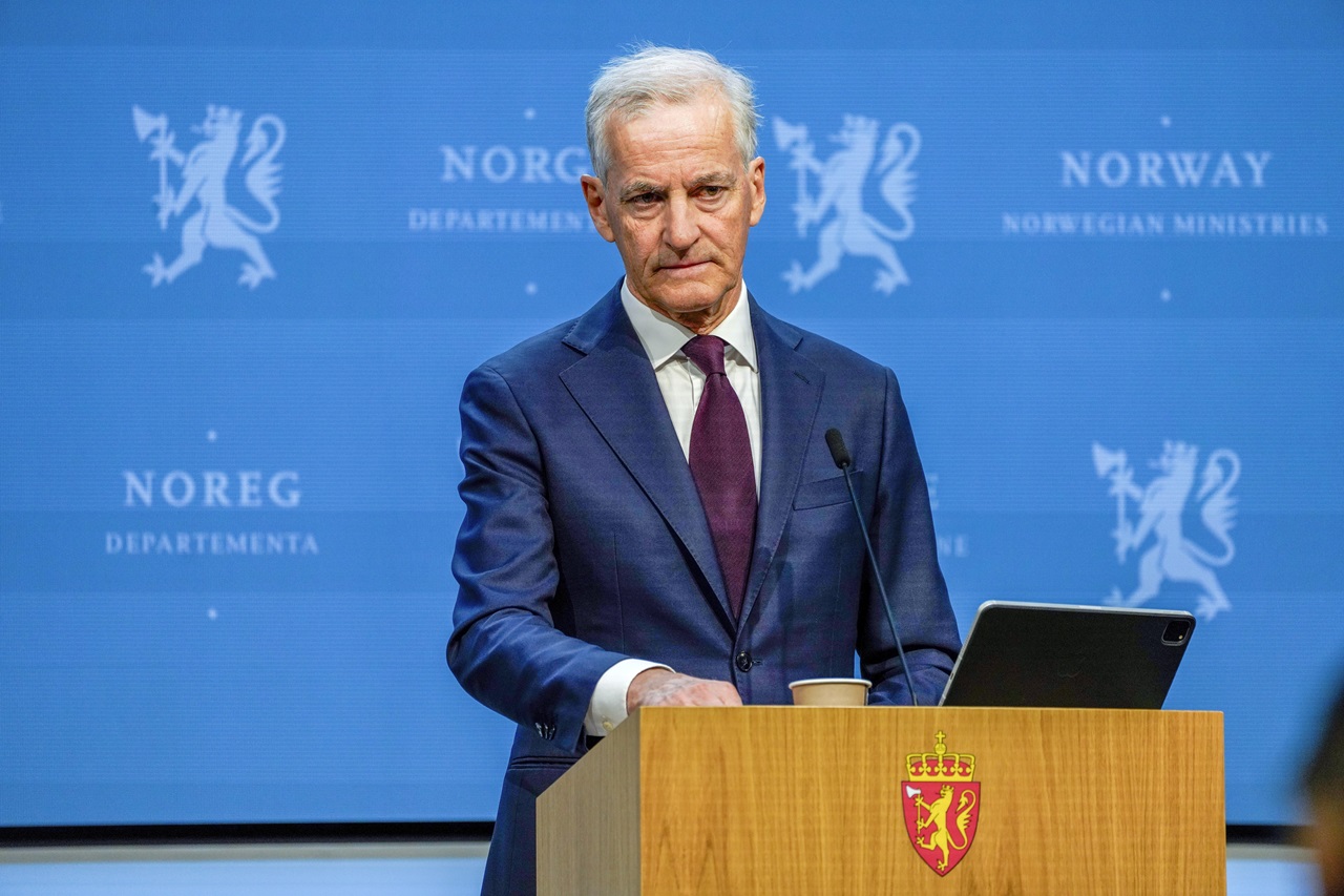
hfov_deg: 5.2
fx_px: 14930
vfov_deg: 3.4
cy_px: 448
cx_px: 672
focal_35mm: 400
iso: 1000
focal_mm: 400
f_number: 5.6
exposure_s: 1/200
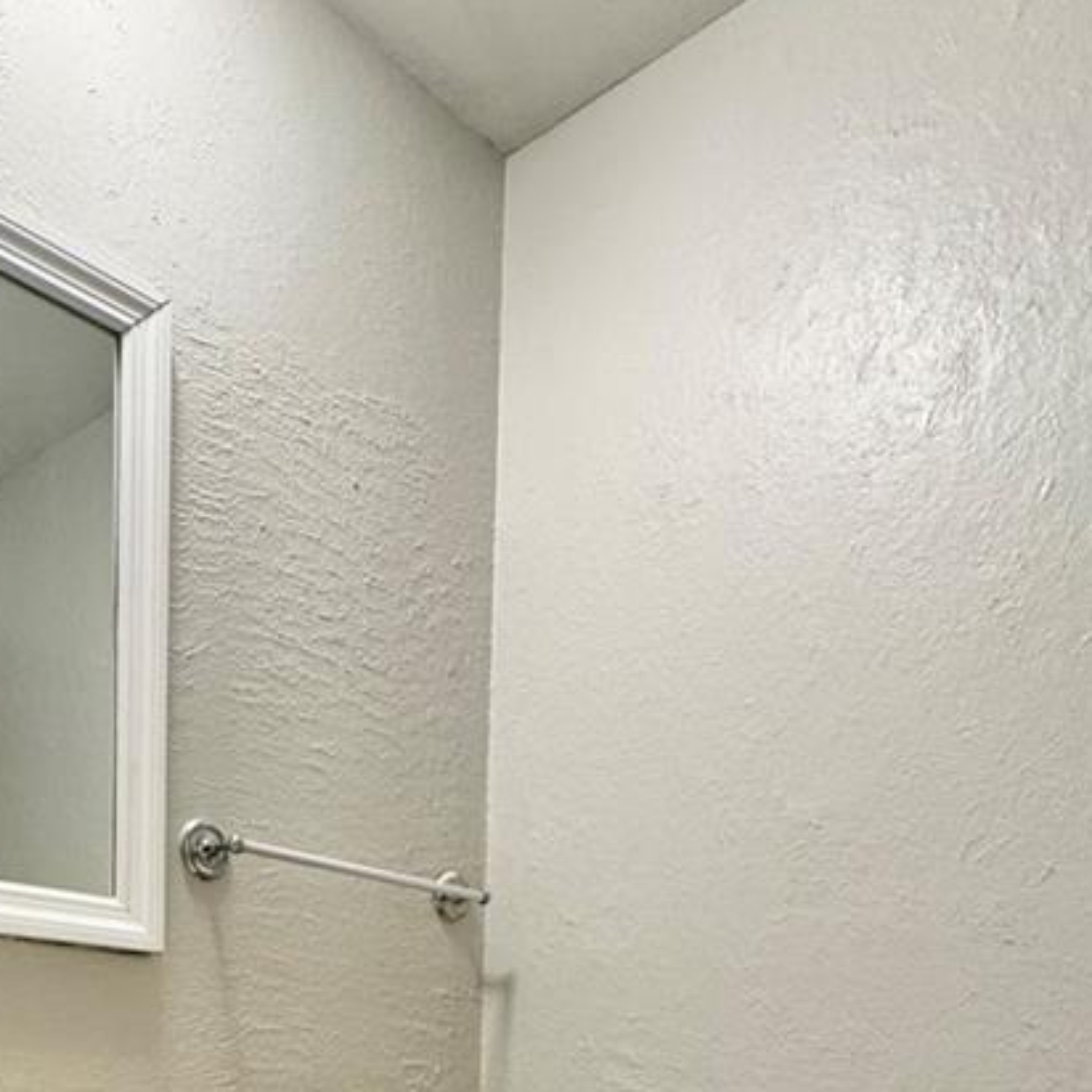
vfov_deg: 38.2
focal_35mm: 36
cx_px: 432
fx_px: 1285
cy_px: 1201
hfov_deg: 45.8
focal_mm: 2.22
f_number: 2.2
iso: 200
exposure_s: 1/60
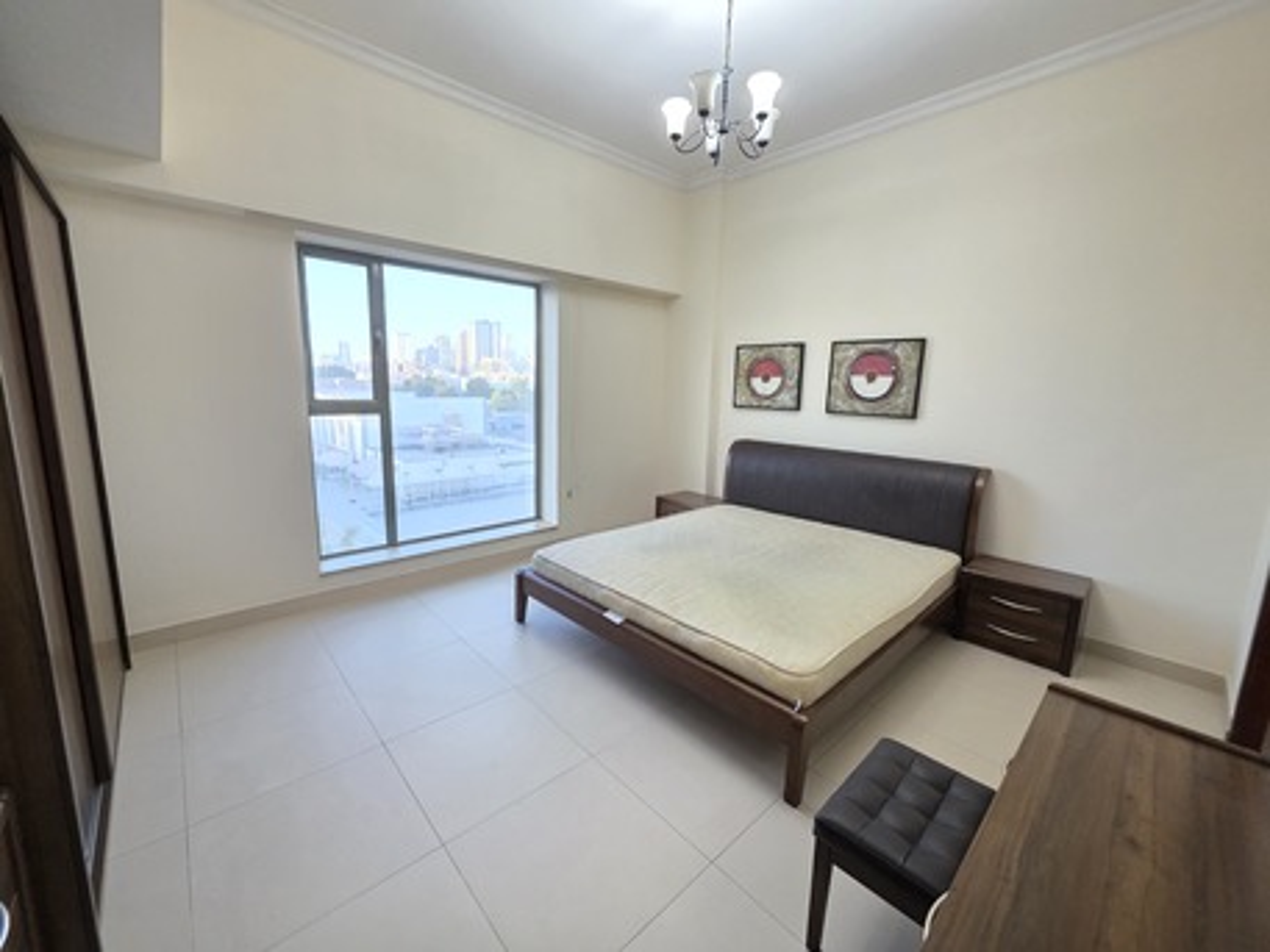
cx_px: 635
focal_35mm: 13
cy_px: 476
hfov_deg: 106.2
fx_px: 477
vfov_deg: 89.9
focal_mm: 2.2
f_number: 1.9
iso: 400
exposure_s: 1/50
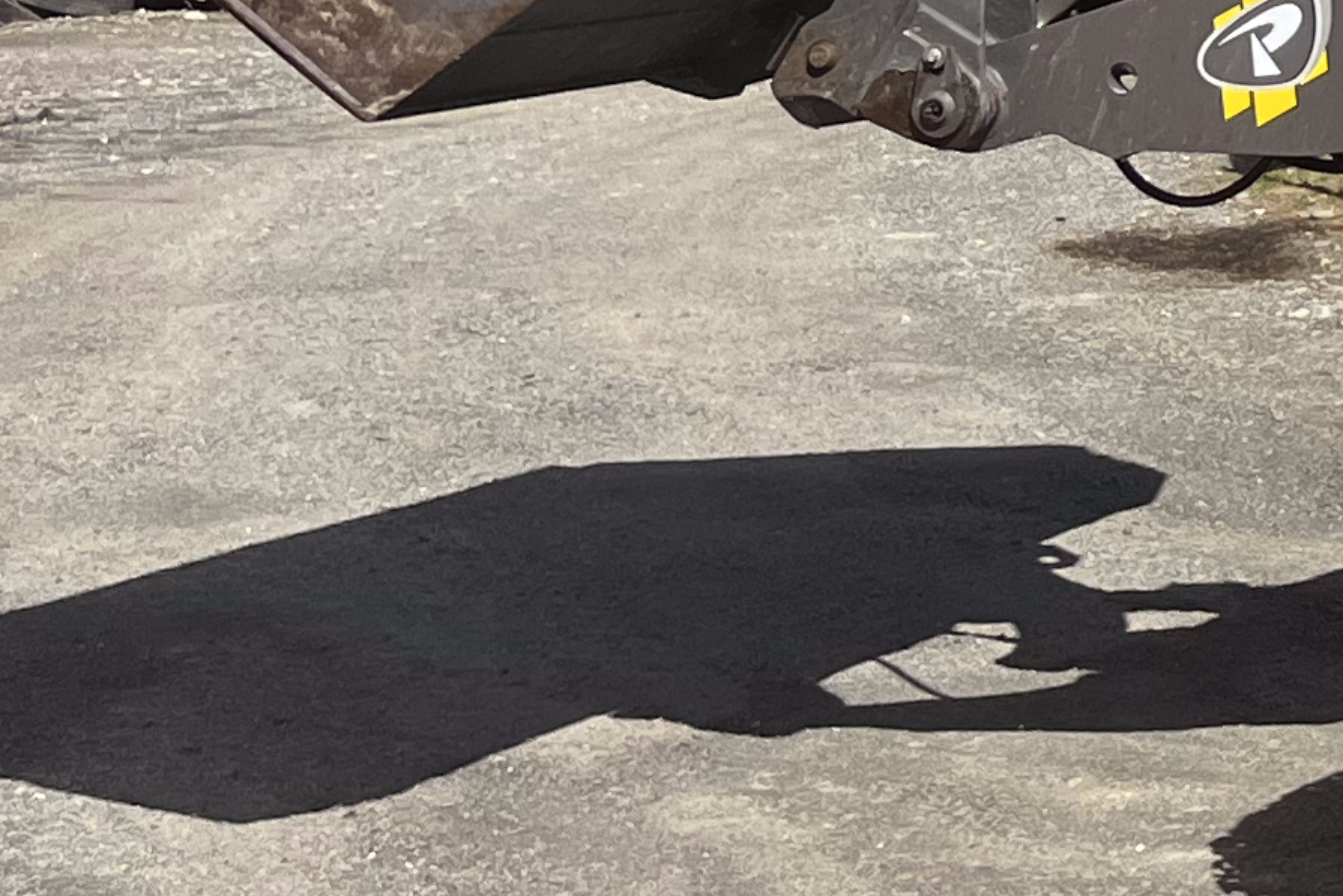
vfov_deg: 10.8
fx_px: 4551
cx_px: 2653
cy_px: -504
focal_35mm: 122
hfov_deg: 14.2
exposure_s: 1/3135
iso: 50
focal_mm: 5.1
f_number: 1.6
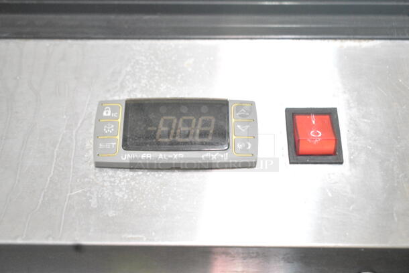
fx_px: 648
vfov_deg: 23.8
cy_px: 136
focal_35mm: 57
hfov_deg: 35.0
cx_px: 204
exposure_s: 1/100
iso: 6400
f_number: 4.8
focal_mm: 38
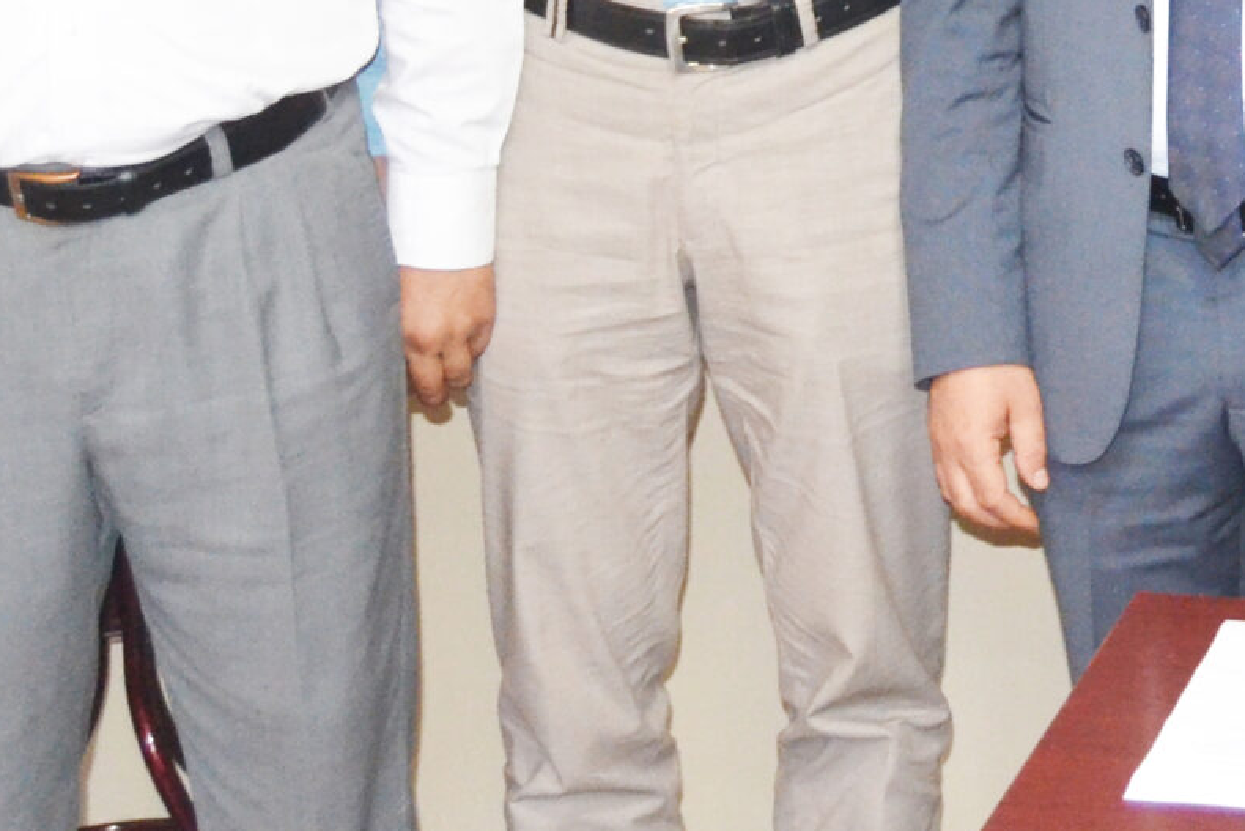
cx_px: 1393
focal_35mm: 112
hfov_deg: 17.6
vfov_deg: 11.7
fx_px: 3861
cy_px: -421
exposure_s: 1/60
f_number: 3.8
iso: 2200
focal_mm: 23
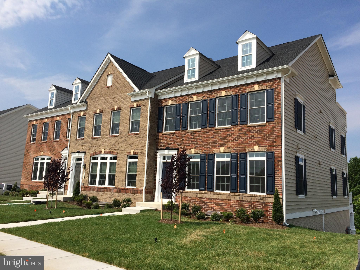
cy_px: 135
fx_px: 302
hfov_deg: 61.7
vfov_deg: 48.2
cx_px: 180
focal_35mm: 29
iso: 32
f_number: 2.2
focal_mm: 4.15
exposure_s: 1/3165
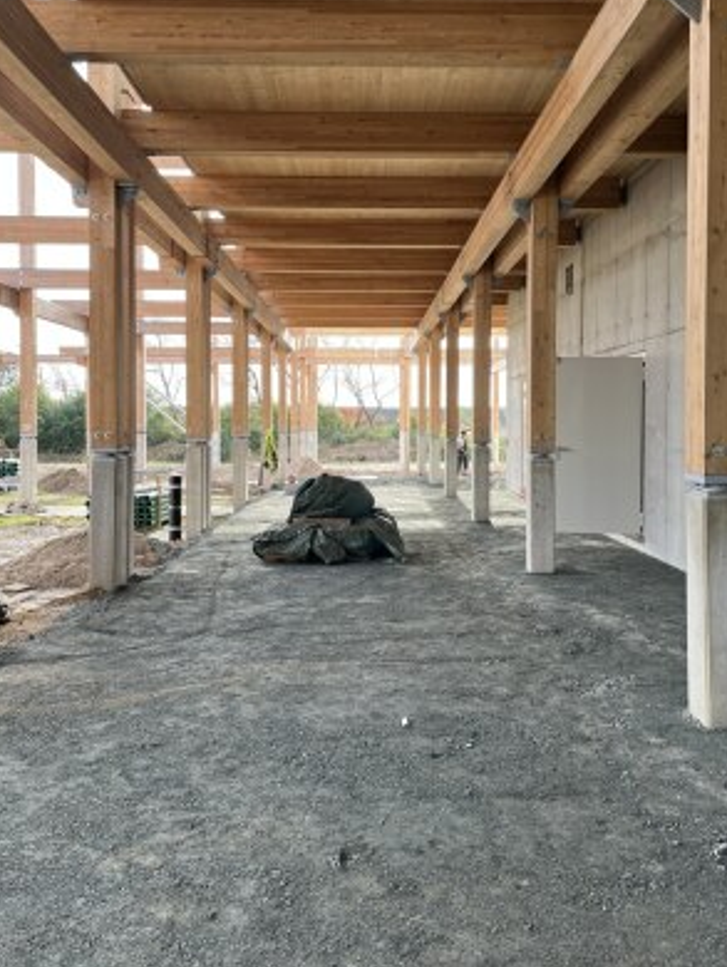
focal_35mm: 30
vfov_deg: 59.8
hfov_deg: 46.8
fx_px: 839
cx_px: 367
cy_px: 439
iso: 50
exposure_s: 1/328
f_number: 1.6
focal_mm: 5.1
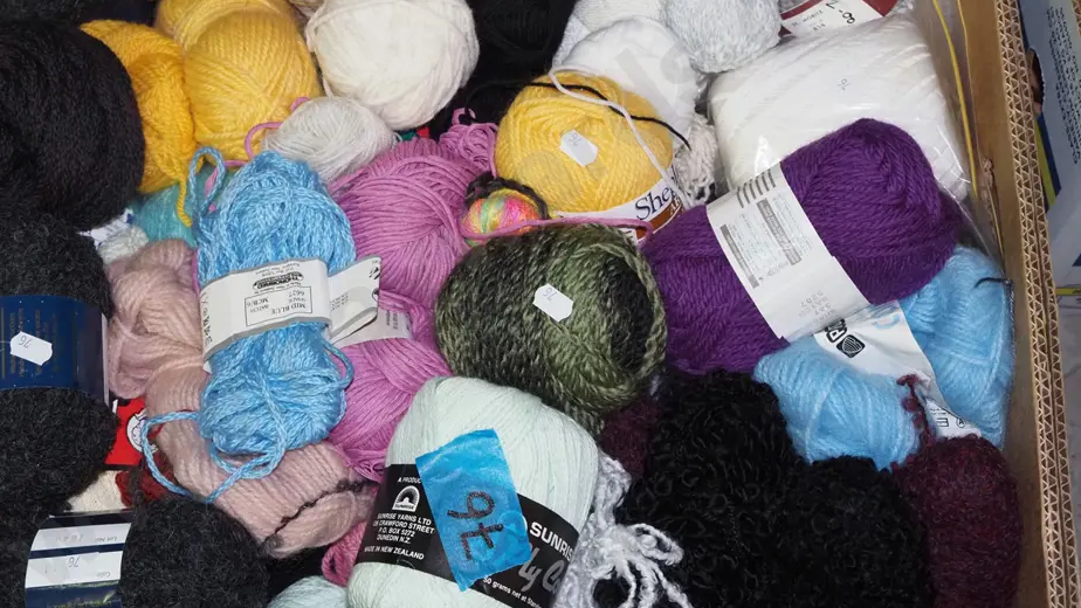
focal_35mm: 70
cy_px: 214
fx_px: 2007
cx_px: 501
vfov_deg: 17.2
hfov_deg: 30.1
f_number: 5.6
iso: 2500
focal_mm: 29
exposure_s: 1/160
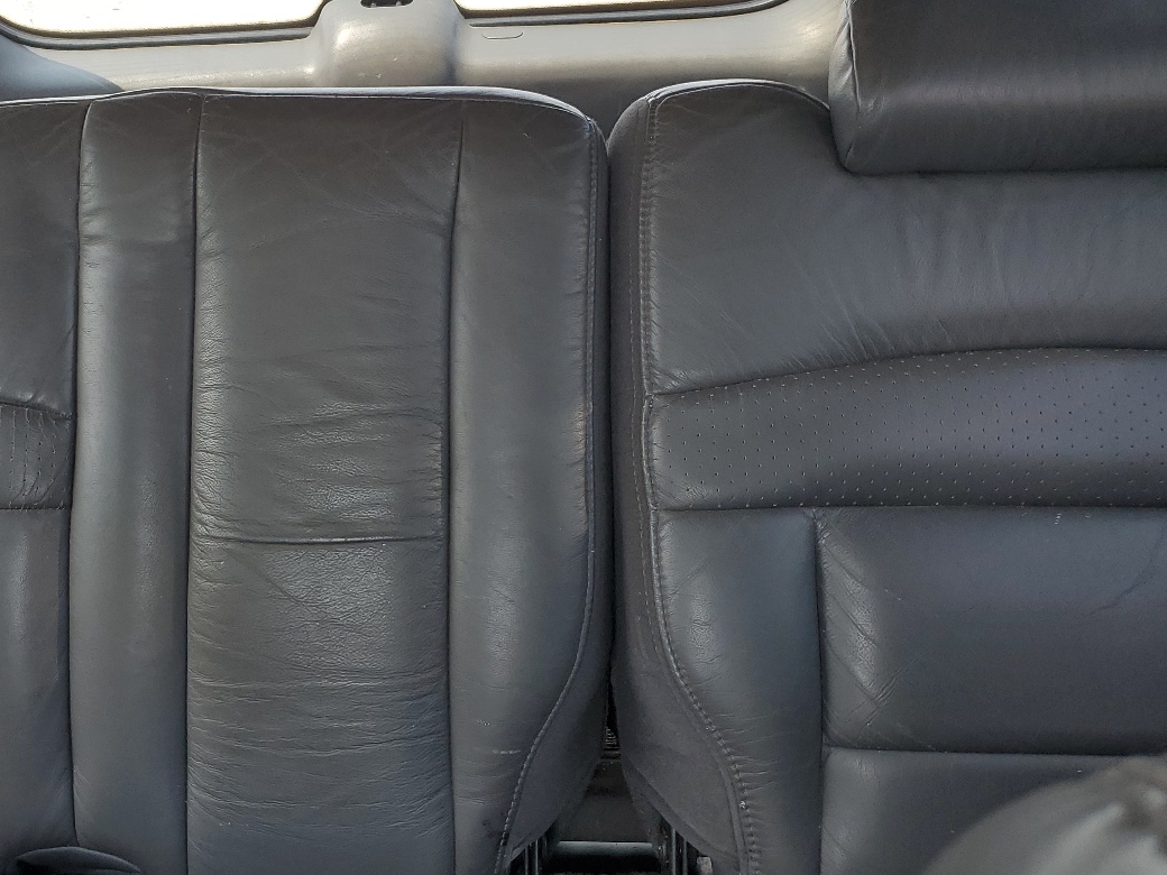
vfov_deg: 35.9
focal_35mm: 40
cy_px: 399
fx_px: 1349
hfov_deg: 45.0
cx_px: 276
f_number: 1.5
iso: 50
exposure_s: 1/132
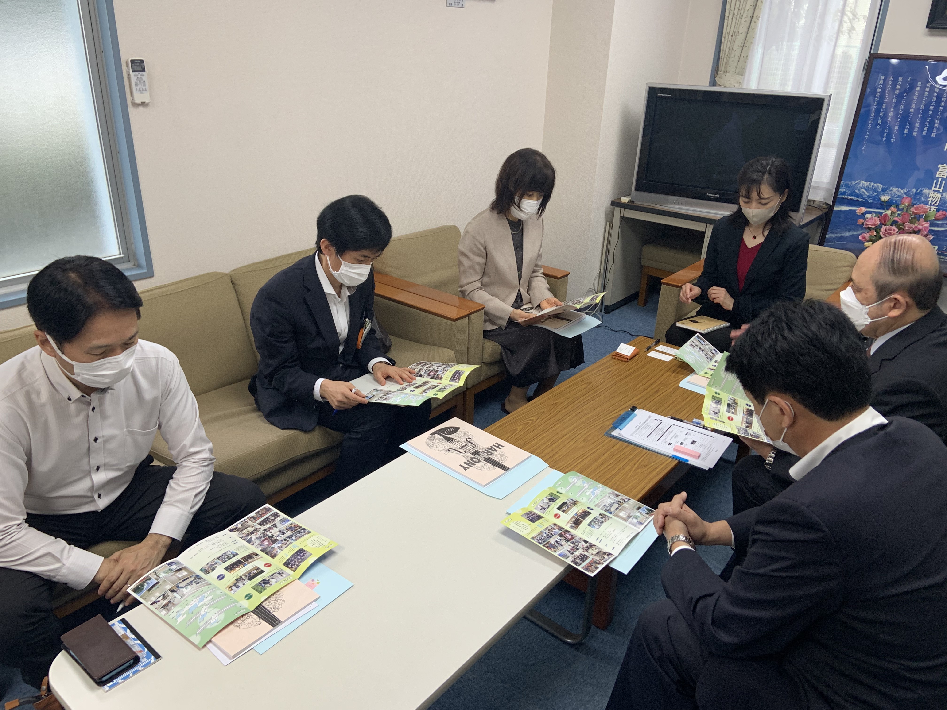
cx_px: 474
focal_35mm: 26
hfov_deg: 67.3
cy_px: 355
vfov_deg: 53.1
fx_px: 711
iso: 80
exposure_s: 1/121
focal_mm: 4.25
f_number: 1.8
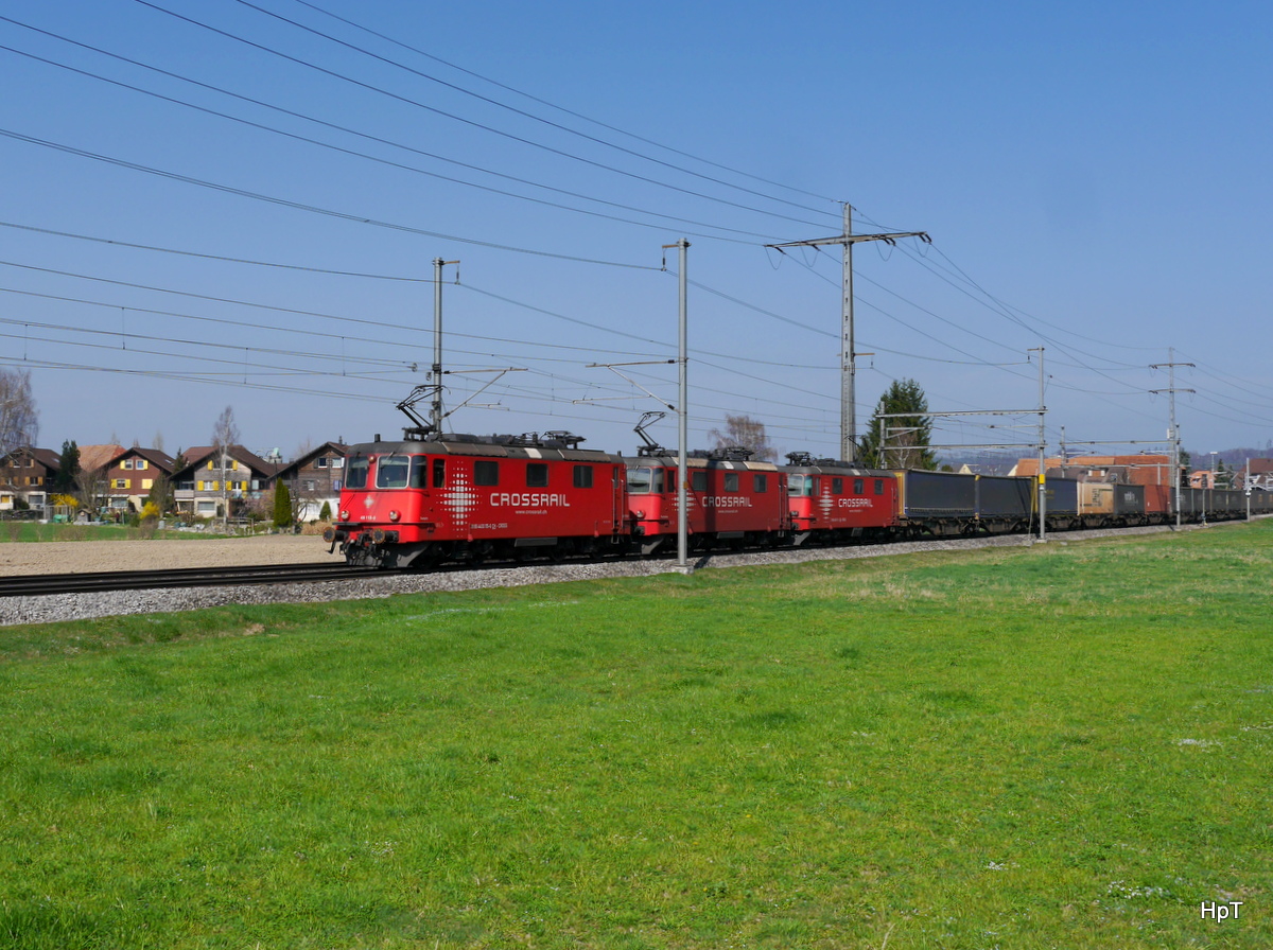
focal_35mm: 36
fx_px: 1322
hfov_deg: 51.4
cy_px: 475
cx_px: 636
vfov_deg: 39.6
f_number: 9
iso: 160
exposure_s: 1/500
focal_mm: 18
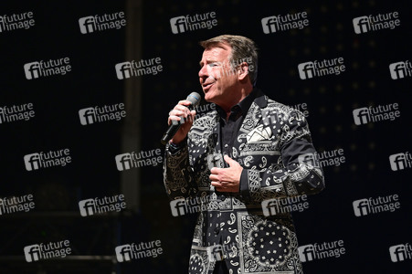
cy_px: 137
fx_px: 2287
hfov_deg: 10.3
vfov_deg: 6.9
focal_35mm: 200
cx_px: 206
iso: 2000
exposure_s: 1/250
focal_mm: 200
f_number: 3.5
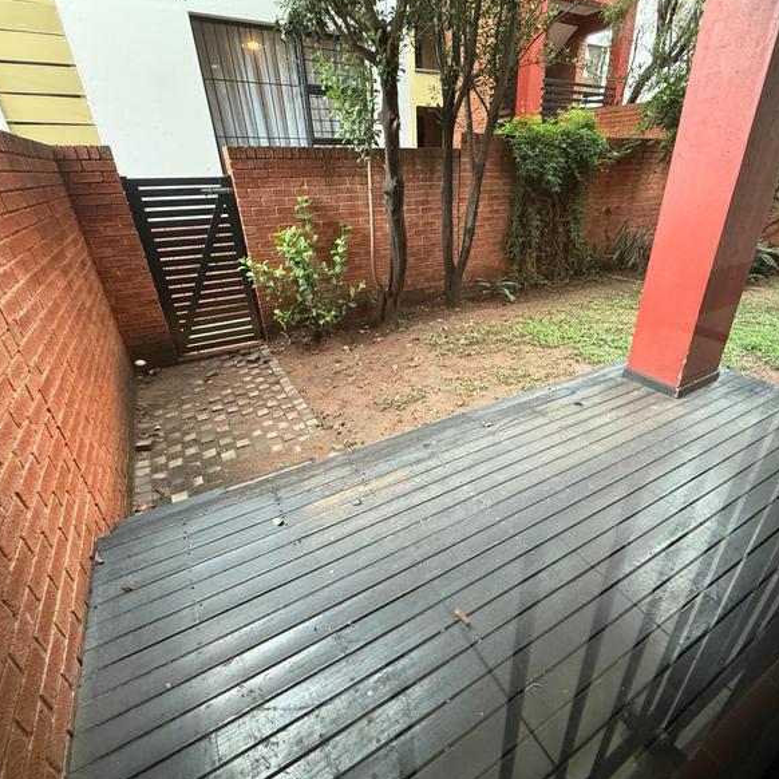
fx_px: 433
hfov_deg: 83.5
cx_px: 440
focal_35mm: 17
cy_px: 392
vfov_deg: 84.0
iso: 400
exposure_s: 1/50
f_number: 2.2
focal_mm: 2.22
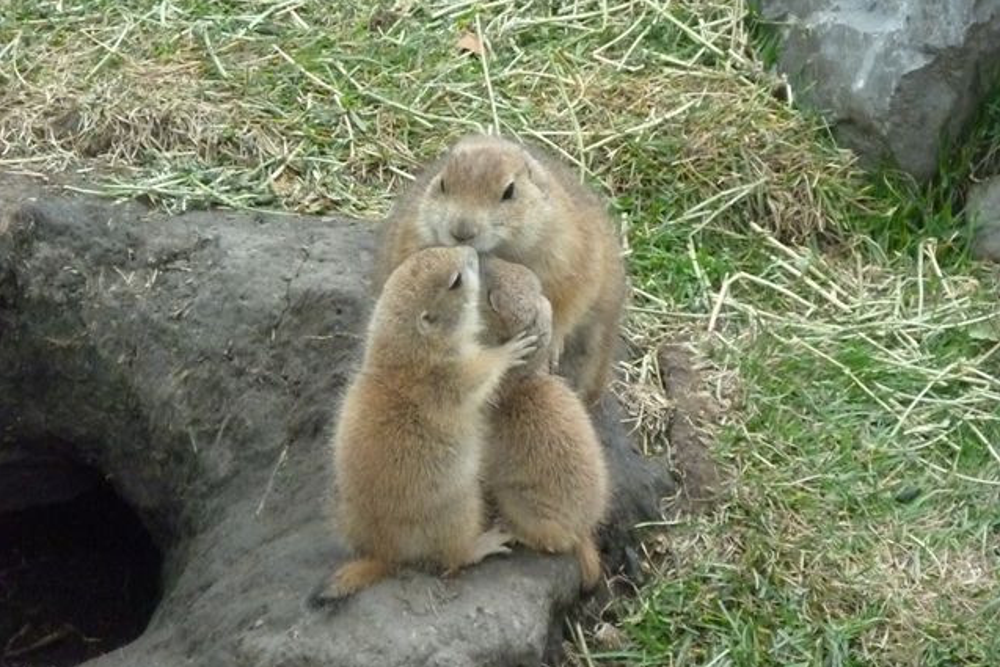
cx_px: 499
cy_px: 348
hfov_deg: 9.8
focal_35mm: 209
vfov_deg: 6.6
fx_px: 5807
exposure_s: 1/400
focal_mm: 36
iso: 1600
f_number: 5.9
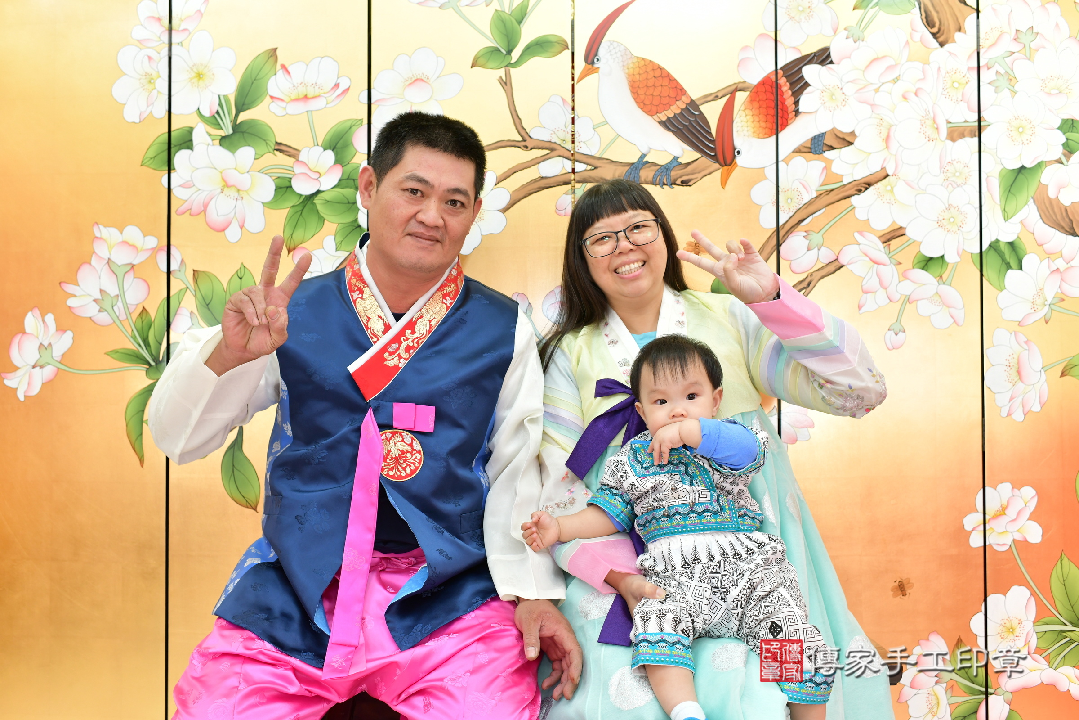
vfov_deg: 37.9
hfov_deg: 54.4
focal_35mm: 35
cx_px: 540
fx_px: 1049
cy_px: 360
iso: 800
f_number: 4.5
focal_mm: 35
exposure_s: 1/200
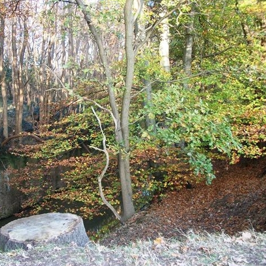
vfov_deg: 43.9
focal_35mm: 38
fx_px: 330
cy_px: 133
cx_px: 91
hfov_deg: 43.3
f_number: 2.9
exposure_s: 1/60
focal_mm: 5.7
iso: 96
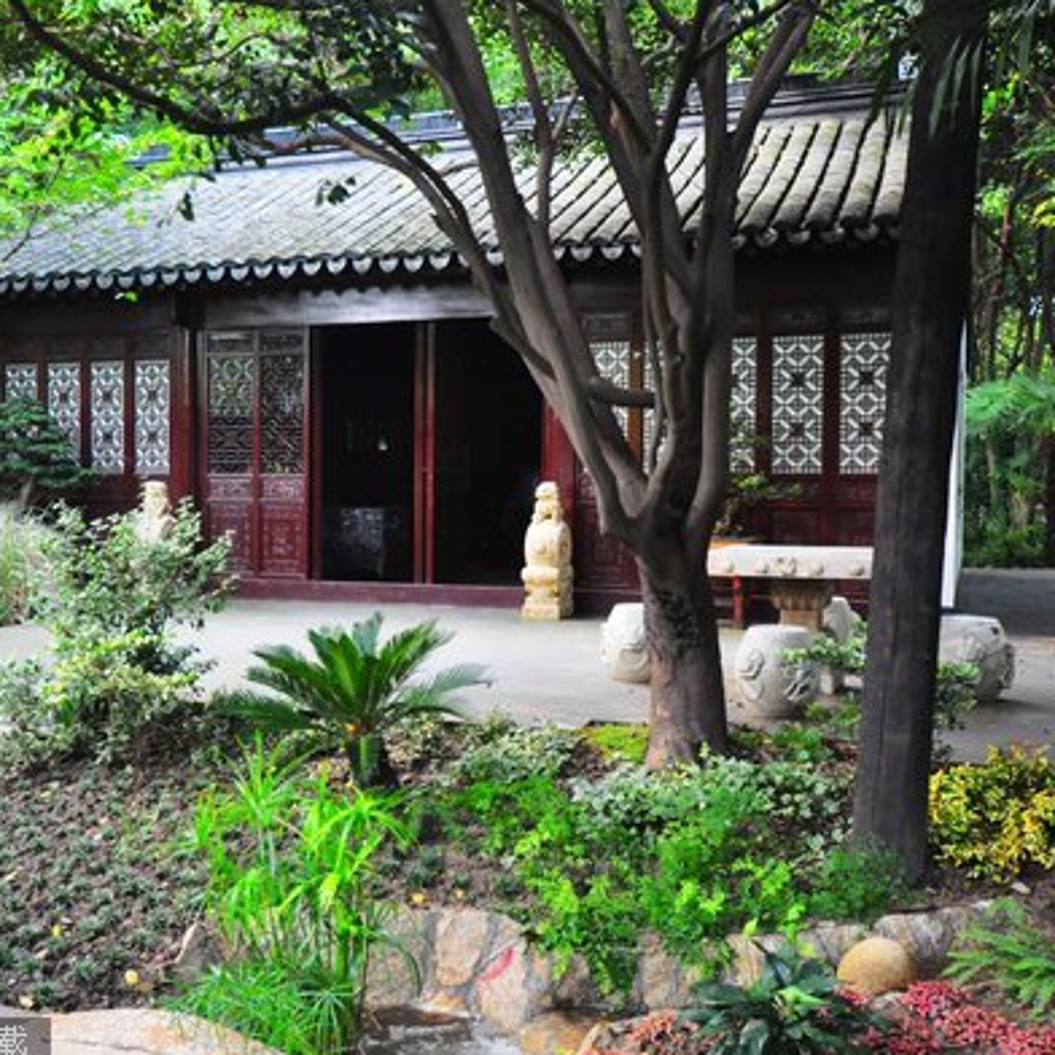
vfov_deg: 42.8
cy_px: 529
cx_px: 369
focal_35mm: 39
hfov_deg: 42.4
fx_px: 1345
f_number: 4.5
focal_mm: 20
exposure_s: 1/100
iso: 800
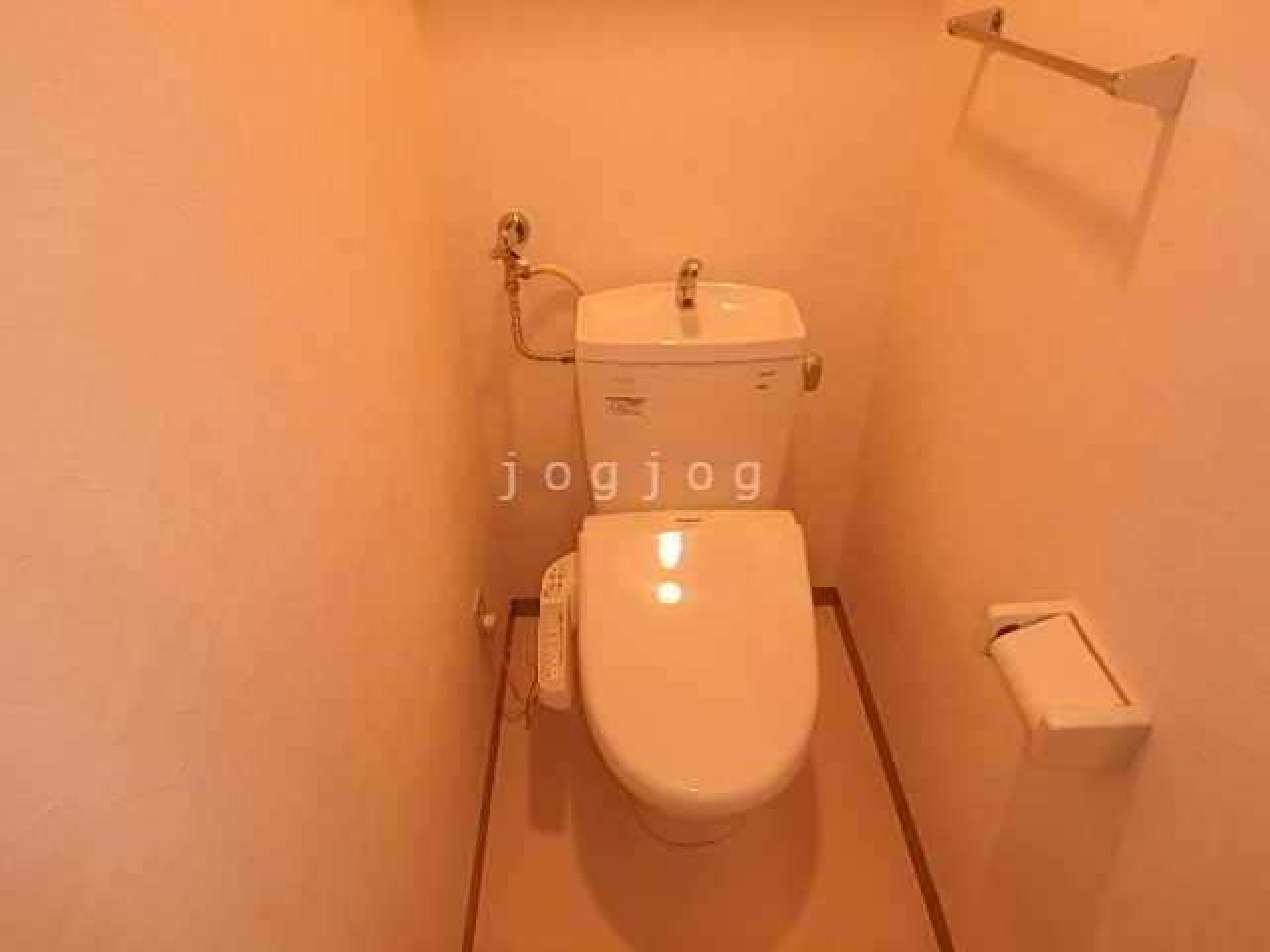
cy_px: 476
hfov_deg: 79.0
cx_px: 635
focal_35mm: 21
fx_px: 770
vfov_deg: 63.4
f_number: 3.5
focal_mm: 3.7
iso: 400
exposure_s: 1/30
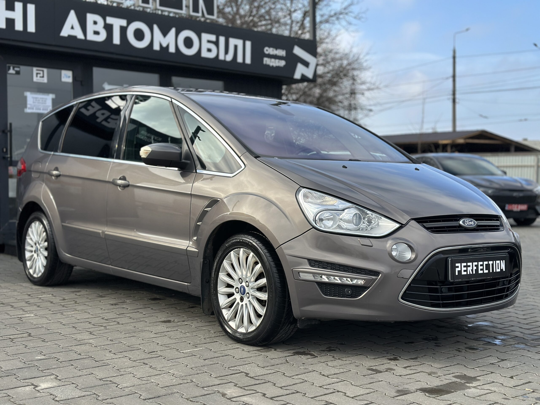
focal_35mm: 48
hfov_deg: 39.7
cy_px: 202
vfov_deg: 30.3
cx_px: 270
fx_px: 749
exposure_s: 1/1751
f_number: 1.78
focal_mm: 6.86
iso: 80
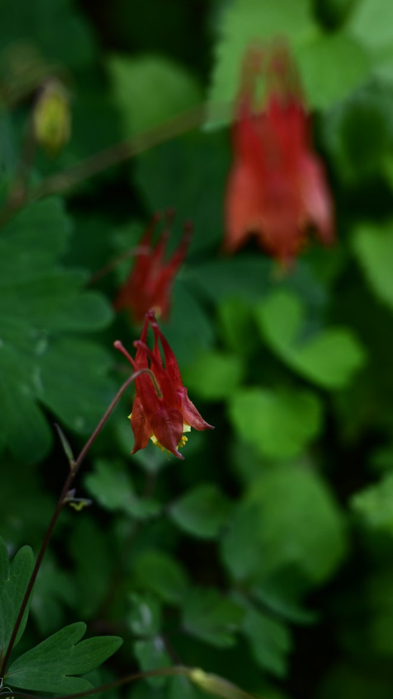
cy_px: 347
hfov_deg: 16.3
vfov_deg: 28.6
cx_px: 208
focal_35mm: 74
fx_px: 1371
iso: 400
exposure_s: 1/200
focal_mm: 70
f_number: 5.6
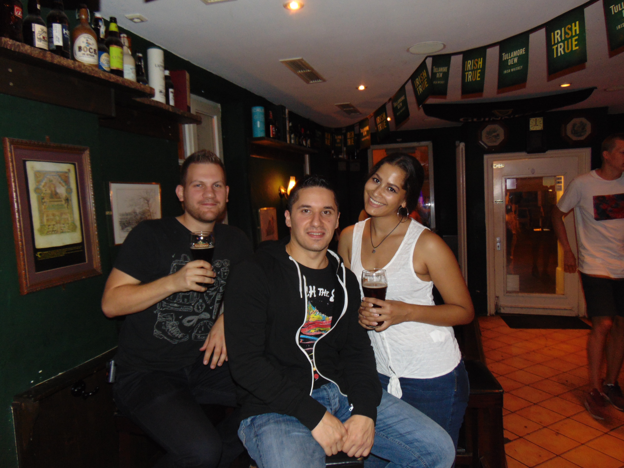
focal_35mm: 25
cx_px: 312
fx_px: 451
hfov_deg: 69.4
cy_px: 234
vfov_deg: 54.9
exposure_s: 1/8
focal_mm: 4.5
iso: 200
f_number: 3
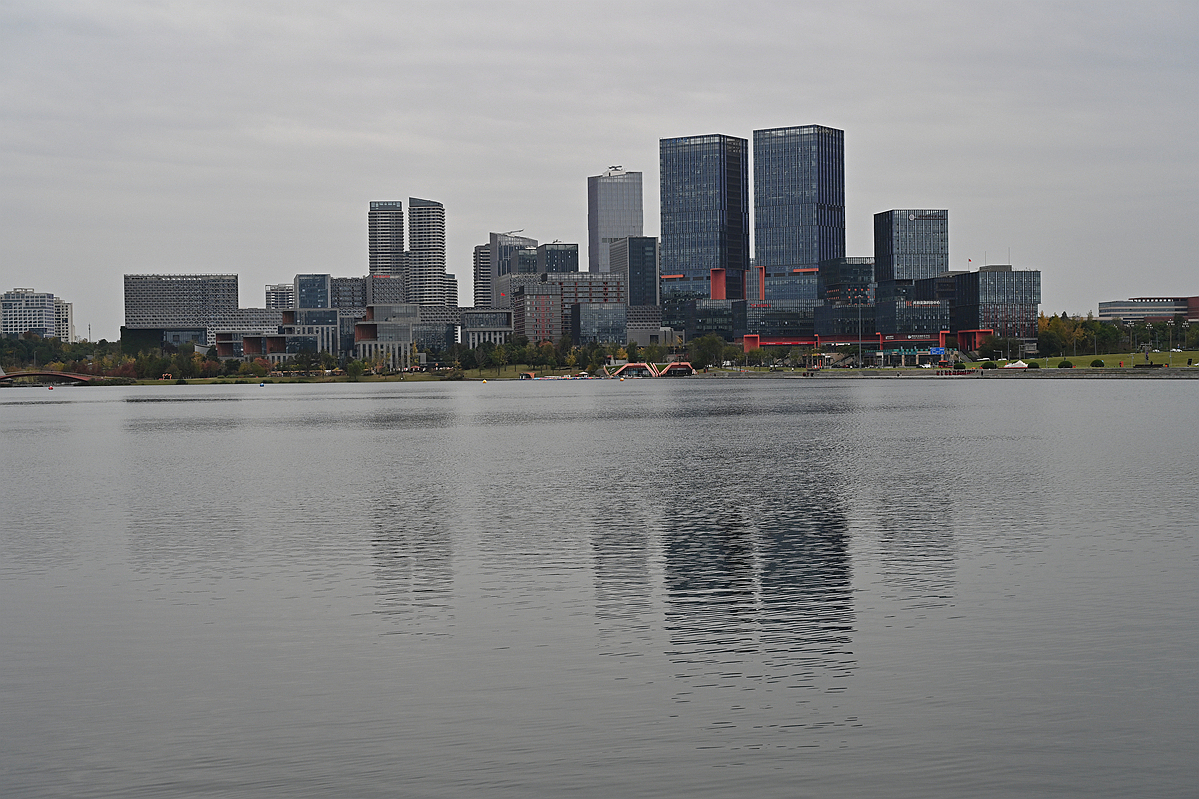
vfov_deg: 25.5
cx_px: 600
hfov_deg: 37.5
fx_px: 1765
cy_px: 400
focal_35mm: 53
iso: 400
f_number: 8
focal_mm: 53
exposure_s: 1/250
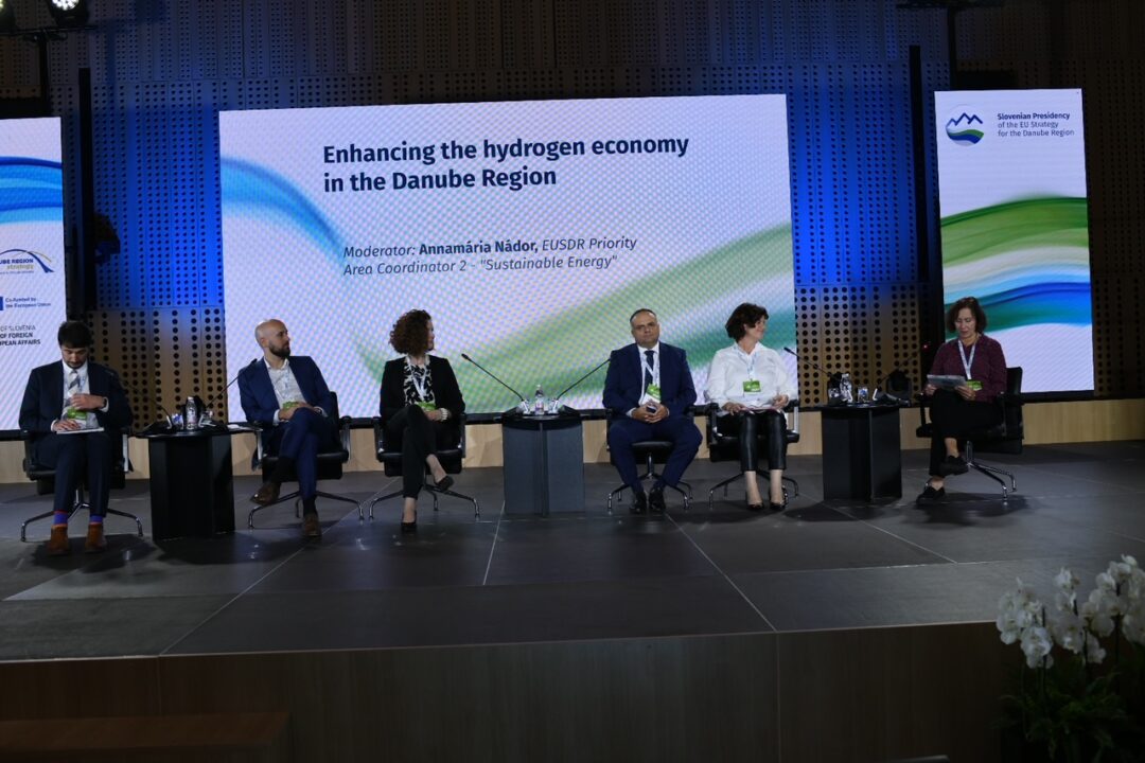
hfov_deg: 54.4
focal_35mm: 35
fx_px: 1113
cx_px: 572
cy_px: 382
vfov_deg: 37.9
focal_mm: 35
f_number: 4.5
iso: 640
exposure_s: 1/200
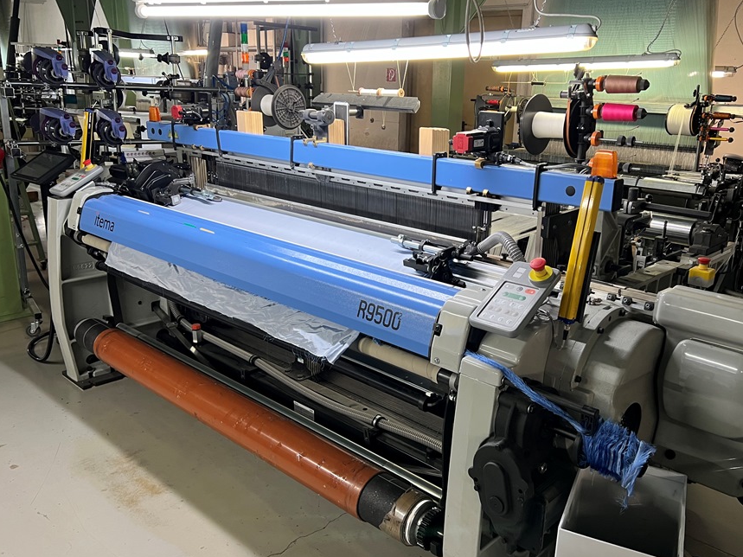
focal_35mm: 31
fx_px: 665
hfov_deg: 58.2
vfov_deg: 45.4
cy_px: 283
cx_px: 411
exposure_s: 1/50
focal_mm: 5.7
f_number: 1.5
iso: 100
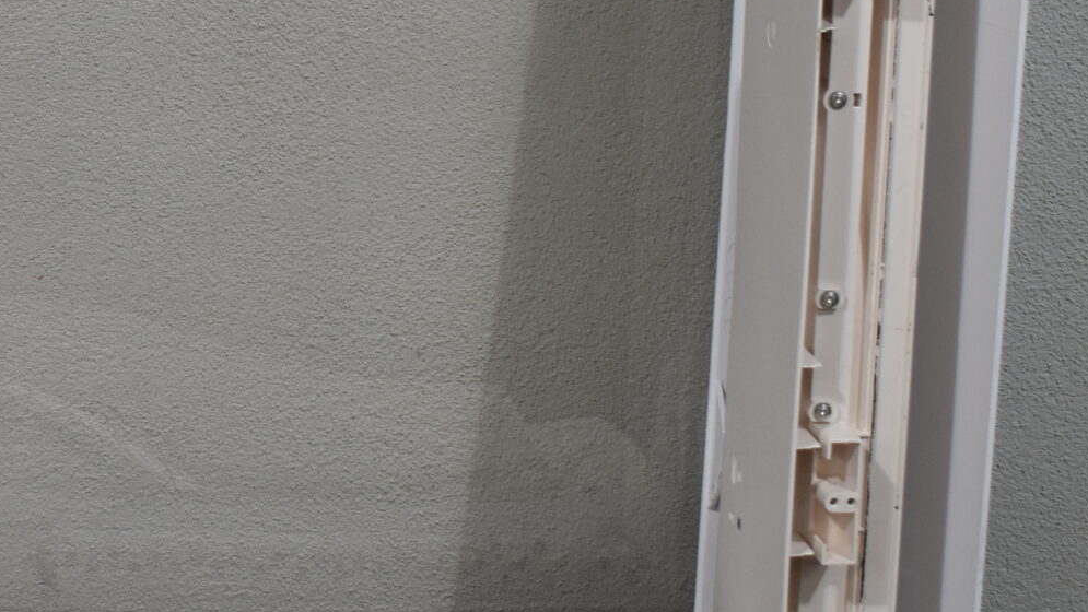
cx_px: -25
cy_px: 104
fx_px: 2799
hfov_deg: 21.2
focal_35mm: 97
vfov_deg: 12.4
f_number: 3.8
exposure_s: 1/250
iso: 500
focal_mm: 24
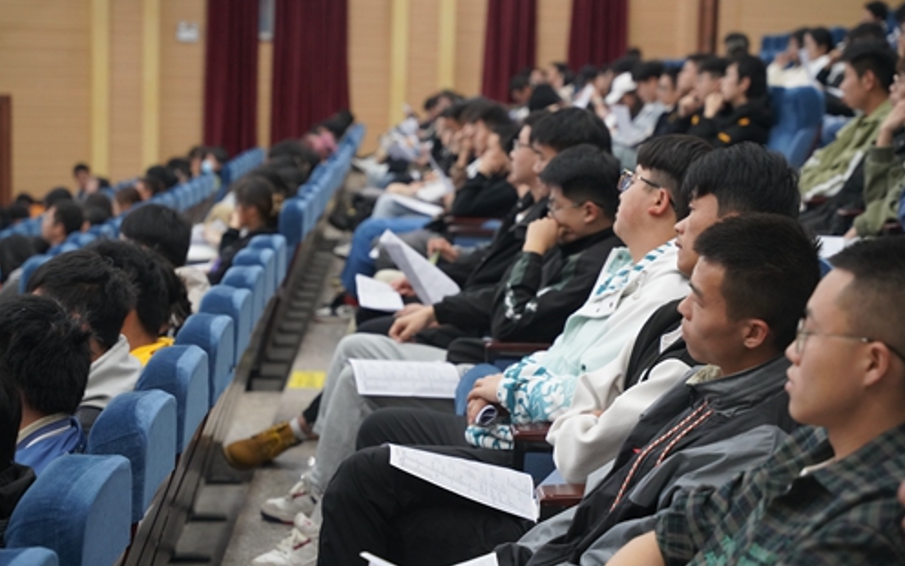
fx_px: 1776
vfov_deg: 18.1
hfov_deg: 28.6
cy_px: 268
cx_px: 454
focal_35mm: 72
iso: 3200
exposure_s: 1/160
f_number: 4
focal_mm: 70
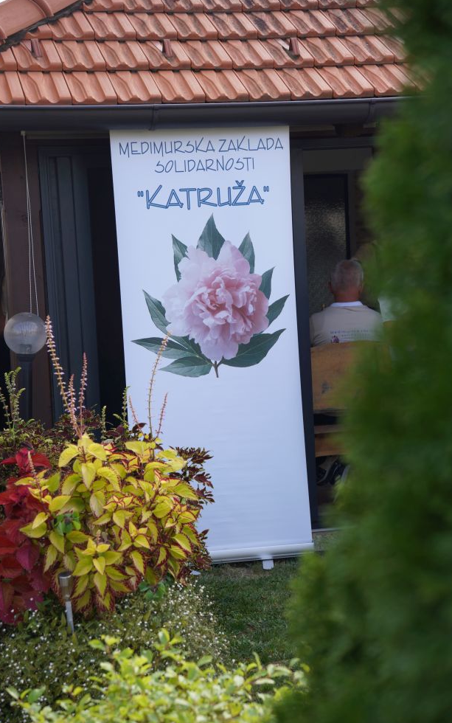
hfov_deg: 18.5
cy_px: 362
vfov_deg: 29.1
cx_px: 234
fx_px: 1390
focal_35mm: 71
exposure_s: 1/200
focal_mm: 45.7
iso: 100
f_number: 4.5
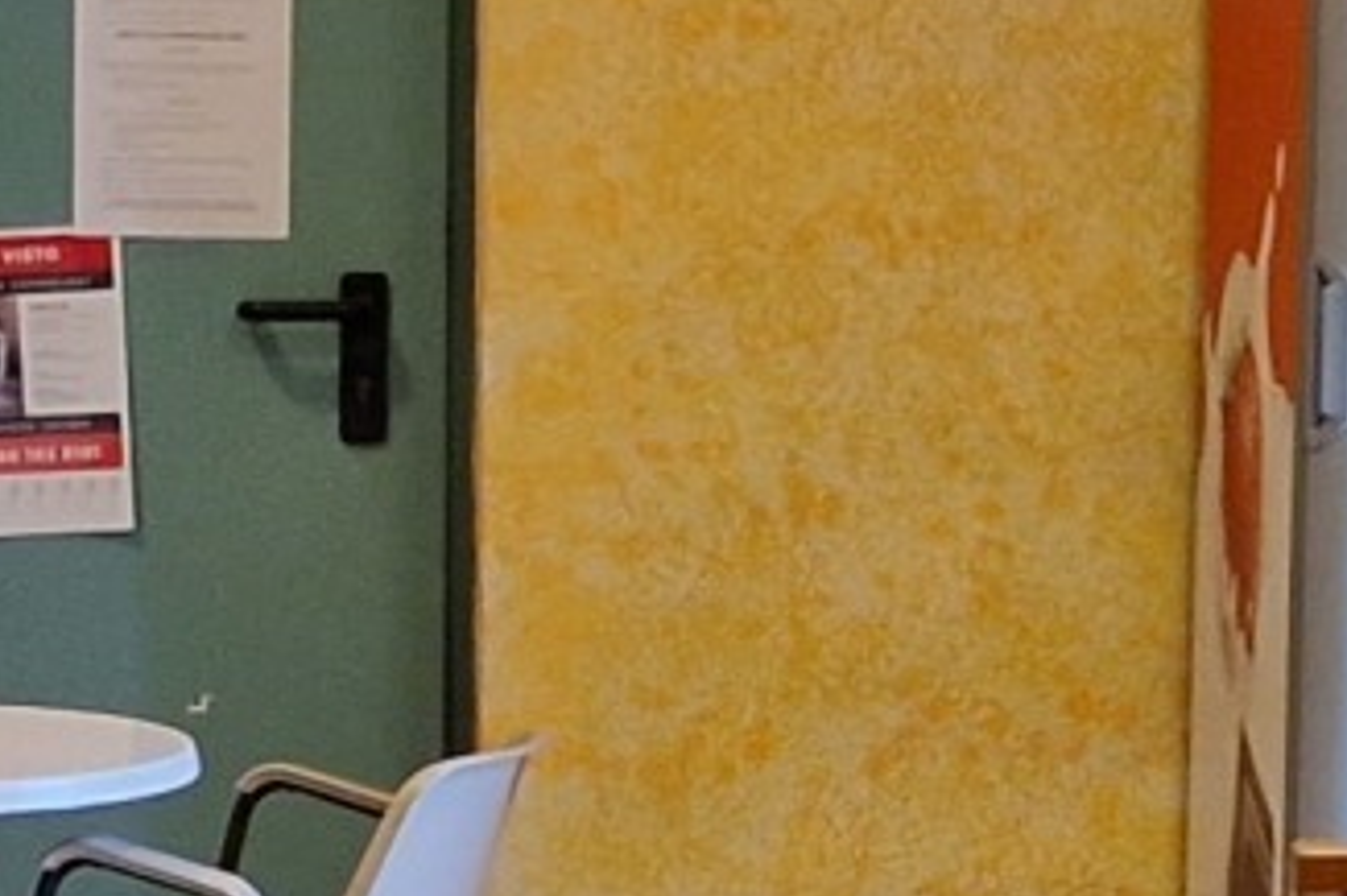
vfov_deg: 7.2
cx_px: 326
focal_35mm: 188
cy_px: 1235
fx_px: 7030
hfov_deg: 10.9
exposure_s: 1/50
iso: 640
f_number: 1.8
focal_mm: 6.4
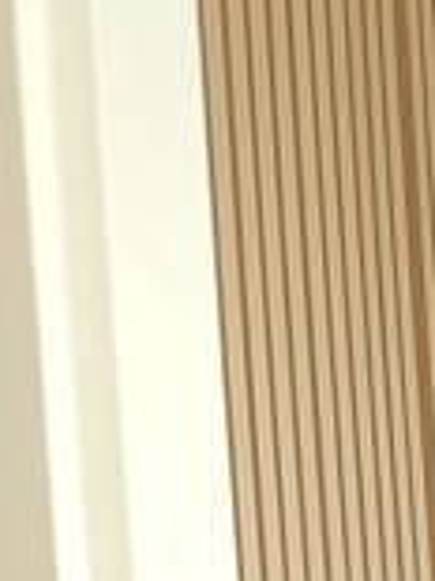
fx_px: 2685
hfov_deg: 7.5
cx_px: 1515
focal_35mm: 160
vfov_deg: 11.4
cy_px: 1091
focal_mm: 6.57
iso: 101
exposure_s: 1/120
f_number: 1.6
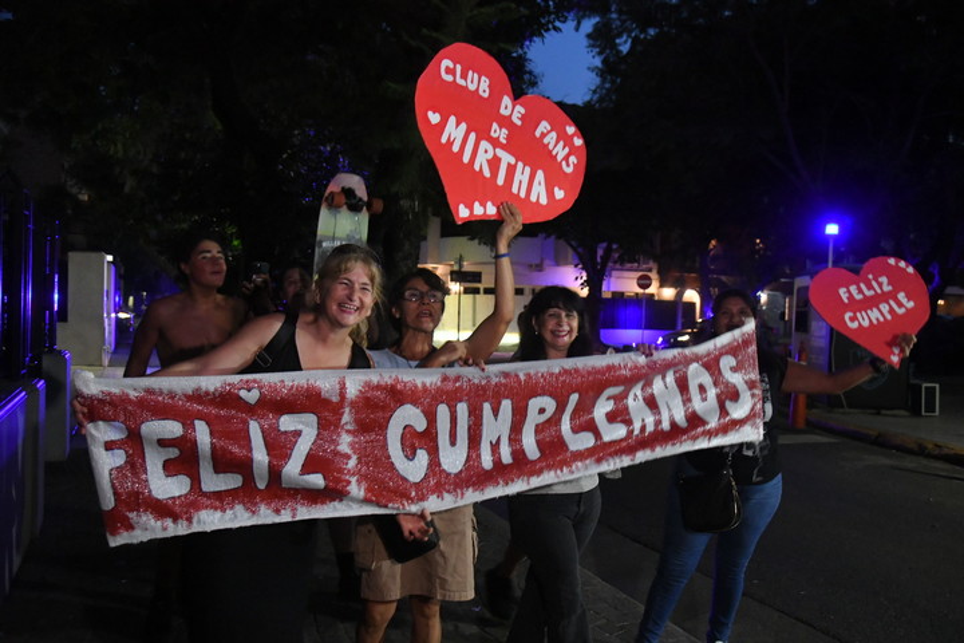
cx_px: 482
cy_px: 322
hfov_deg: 61.9
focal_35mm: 30
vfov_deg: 43.6
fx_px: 803
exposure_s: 1/50
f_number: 4
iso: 5000
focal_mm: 30
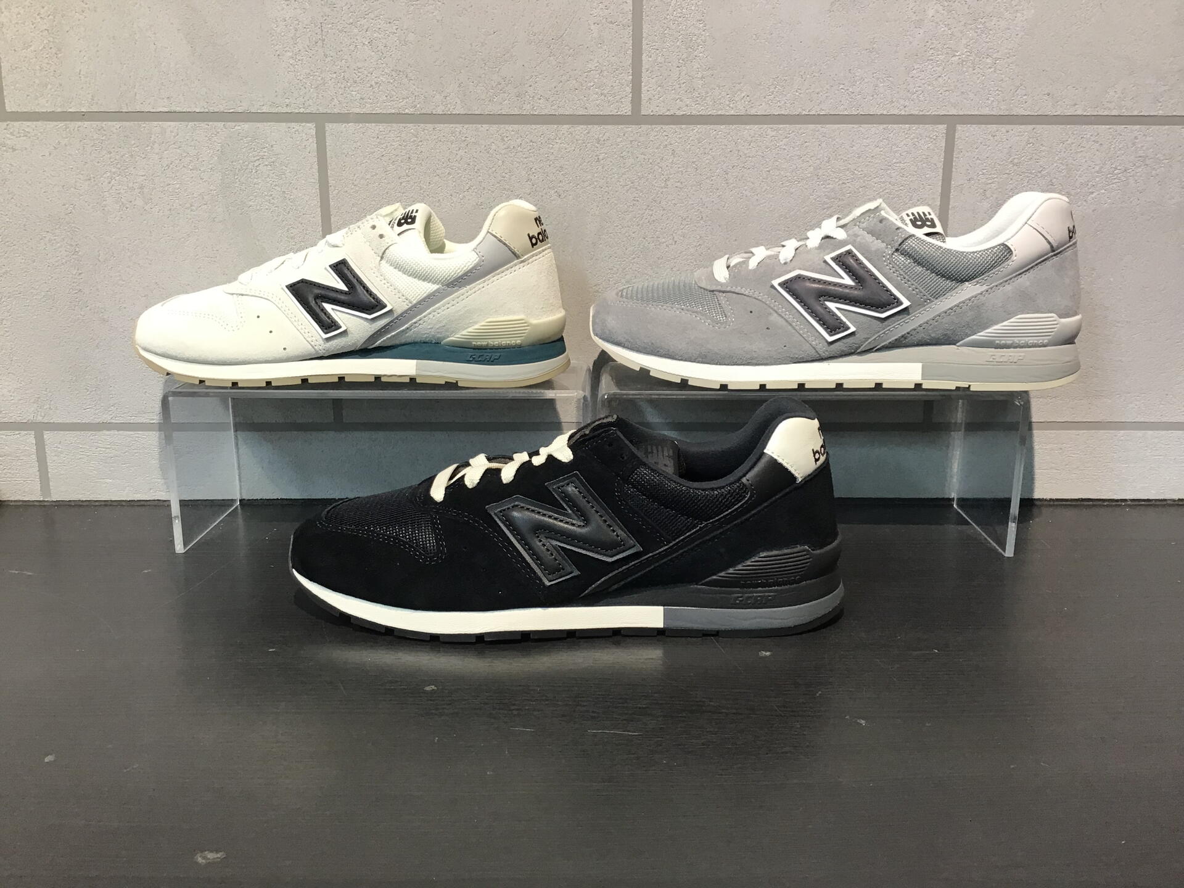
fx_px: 1060
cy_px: 444
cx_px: 592
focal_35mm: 31
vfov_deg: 45.4
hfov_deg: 58.4
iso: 50
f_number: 2.4
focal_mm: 3.3
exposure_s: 1/30
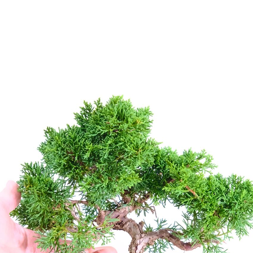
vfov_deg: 11.3
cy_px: 185
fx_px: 1273
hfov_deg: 11.3
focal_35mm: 154
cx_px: 127
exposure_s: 1/30
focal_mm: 80
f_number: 8
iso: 2500
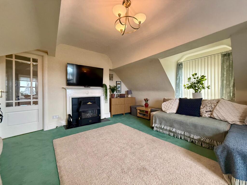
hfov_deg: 102.1
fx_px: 100
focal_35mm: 14
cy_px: 92
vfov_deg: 85.7
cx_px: 124
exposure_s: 1/100
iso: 400
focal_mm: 2.22
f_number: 2.2
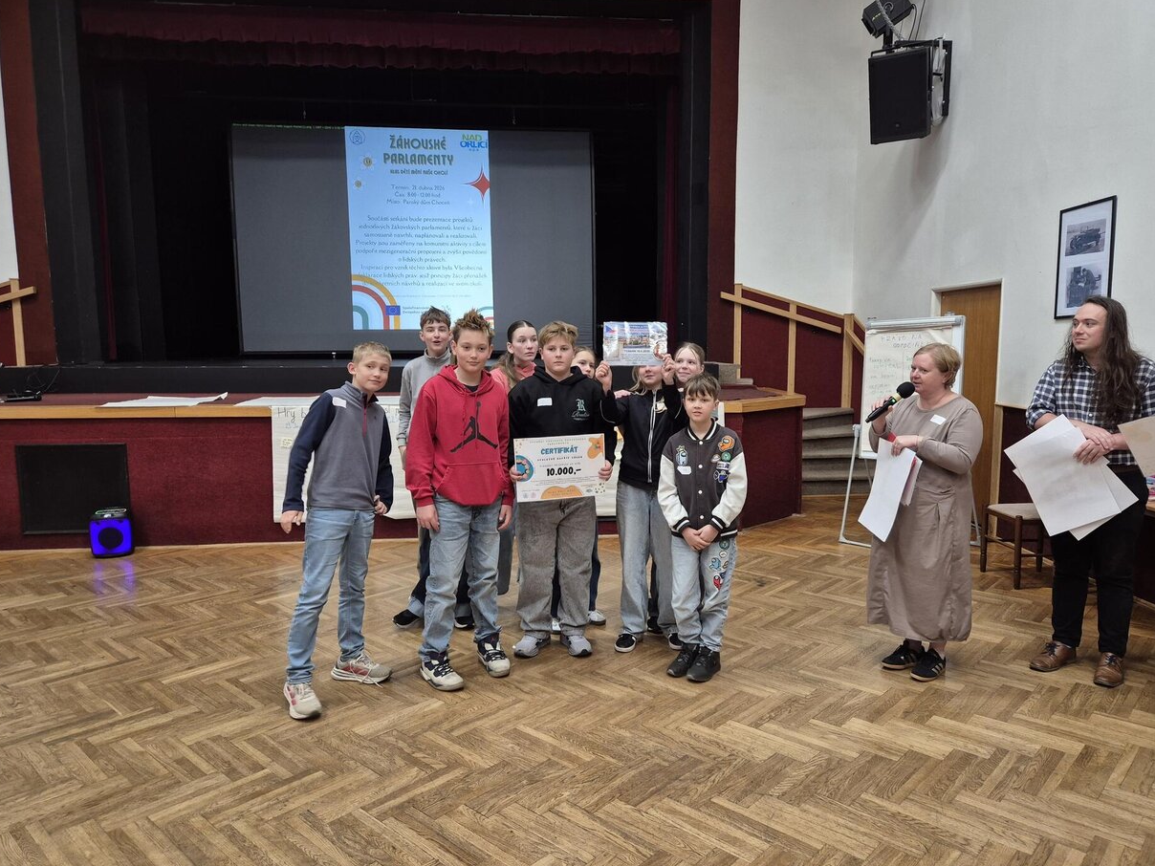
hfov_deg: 71.6
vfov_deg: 56.8
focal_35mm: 24
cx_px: 588
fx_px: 801
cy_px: 431
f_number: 1.8
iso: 200
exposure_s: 1/60
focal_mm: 5.4
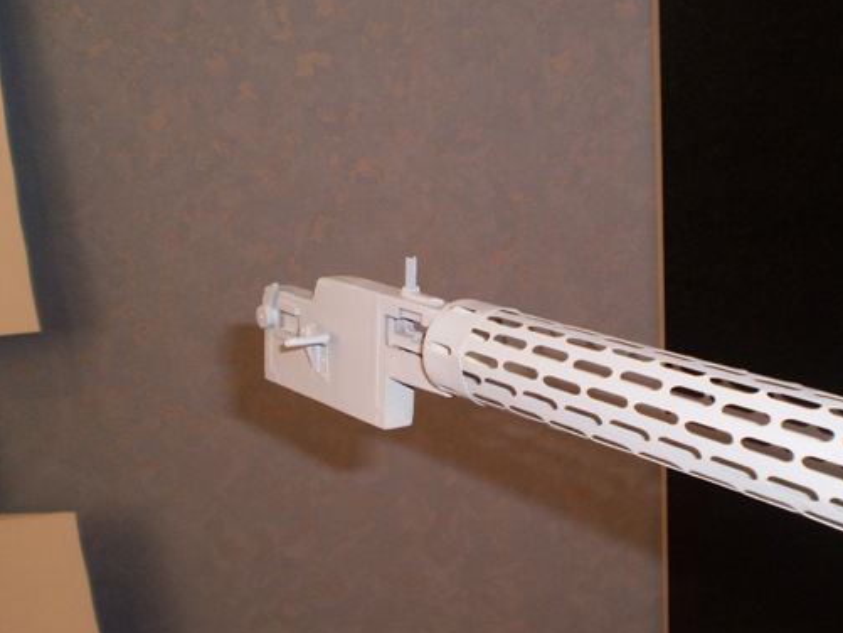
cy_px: 372
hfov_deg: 40.9
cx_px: 537
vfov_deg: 31.5
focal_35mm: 46
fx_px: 1121
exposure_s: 1/30
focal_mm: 6.3
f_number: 3.1
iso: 125
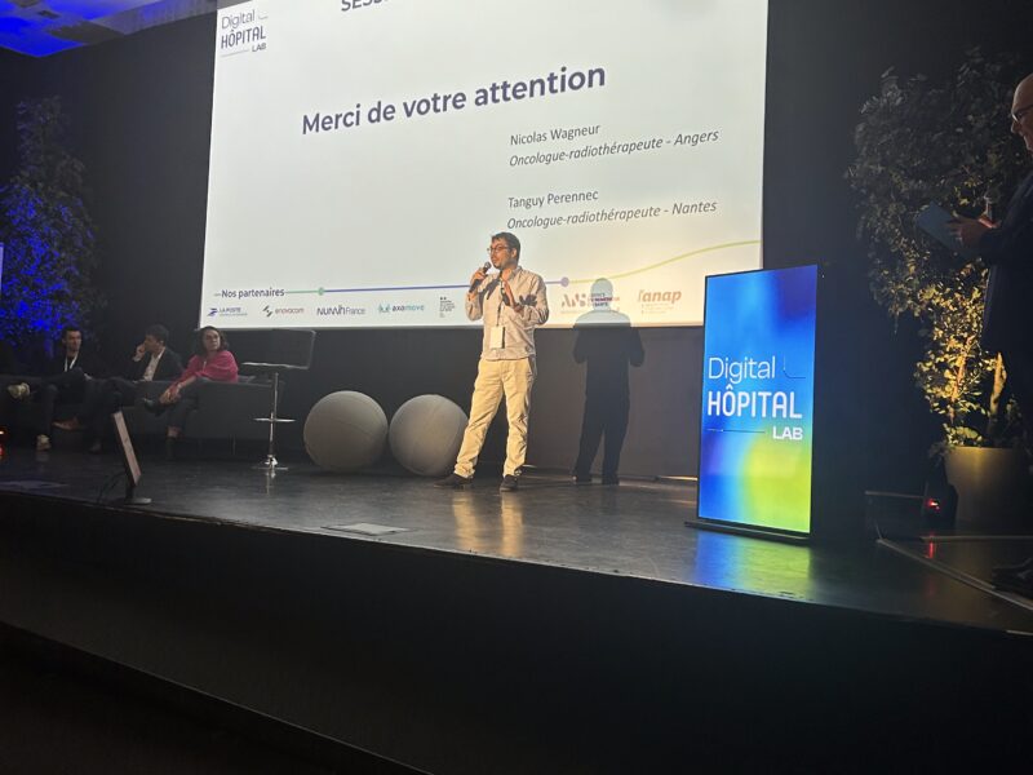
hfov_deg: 67.3
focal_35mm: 26
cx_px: 516
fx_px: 776
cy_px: 388
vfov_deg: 53.1
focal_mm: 5.7
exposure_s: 1/50
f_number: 1.5
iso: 125
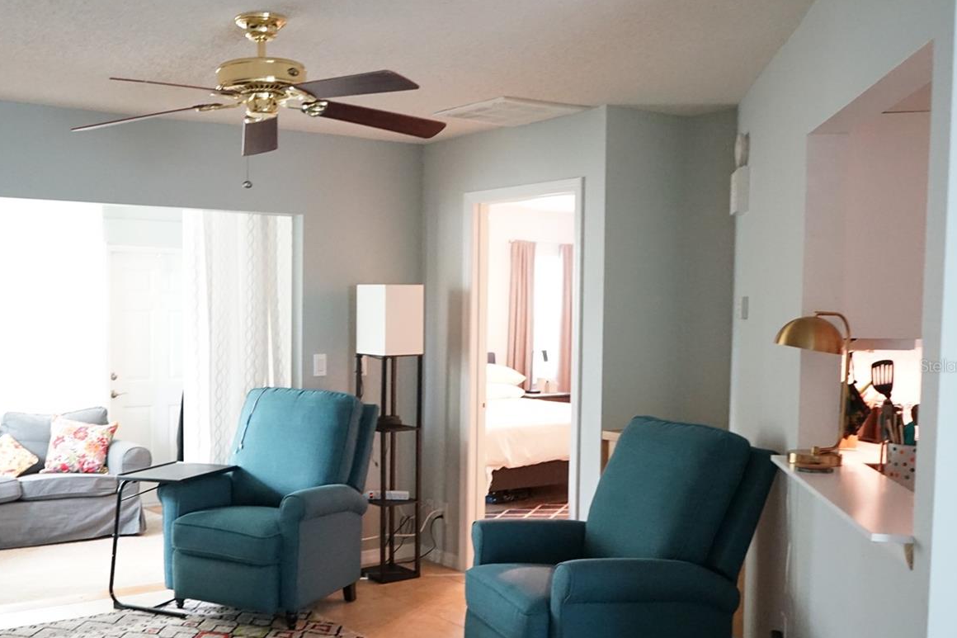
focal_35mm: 40
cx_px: 333
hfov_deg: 47.8
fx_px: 1063
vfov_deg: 33.3
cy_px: 366
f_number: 5.6
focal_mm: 29
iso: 6400
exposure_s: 1/15
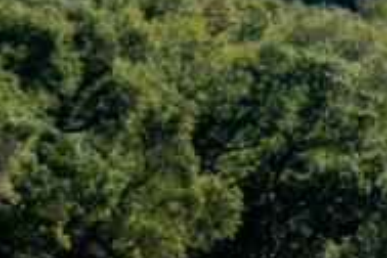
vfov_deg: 6.2
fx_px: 2386
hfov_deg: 7.9
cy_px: 213
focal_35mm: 222
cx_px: 1173
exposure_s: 1/500
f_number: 5.6
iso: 100
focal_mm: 10.26
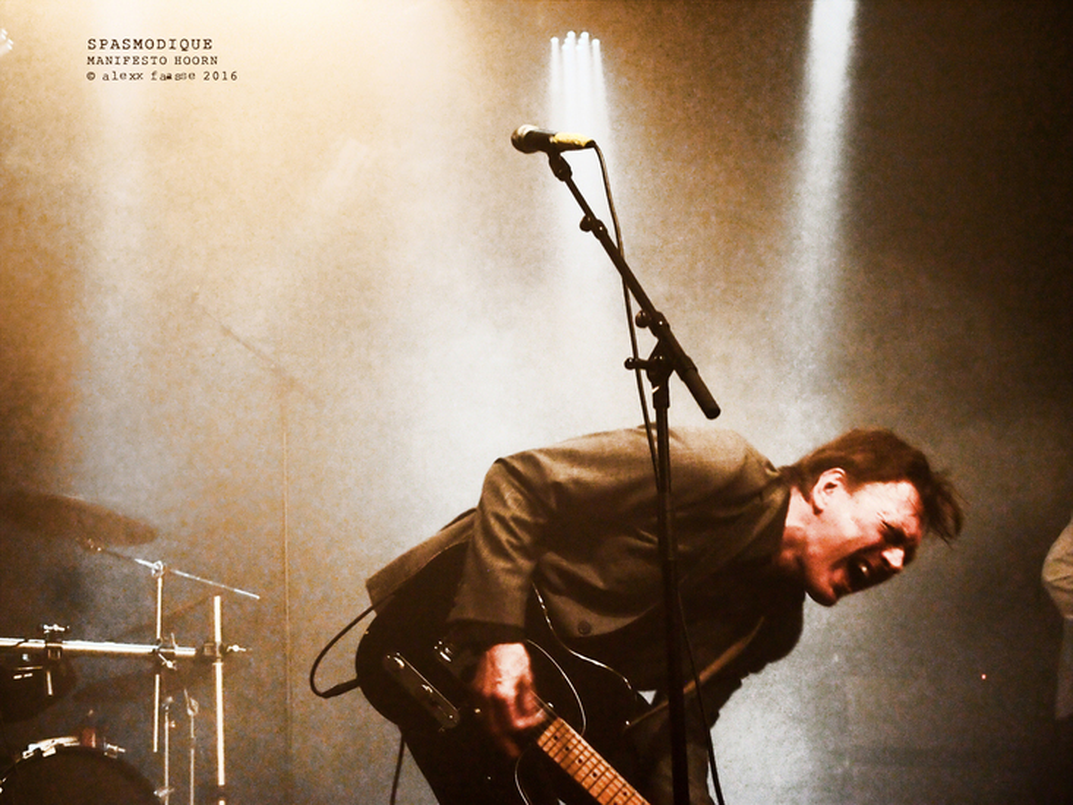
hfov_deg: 29.4
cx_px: 536
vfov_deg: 22.3
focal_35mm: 66
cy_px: 402
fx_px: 2046
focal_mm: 33
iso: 1600
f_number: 5.4
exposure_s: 1/30
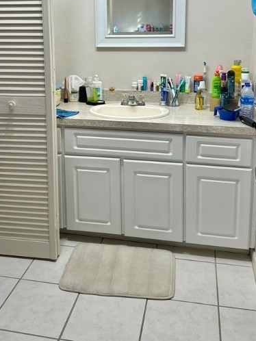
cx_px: 115
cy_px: 88
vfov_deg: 48.3
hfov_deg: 38.7
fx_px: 365
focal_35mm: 37
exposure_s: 1/120
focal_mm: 6.86
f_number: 1.78
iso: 100
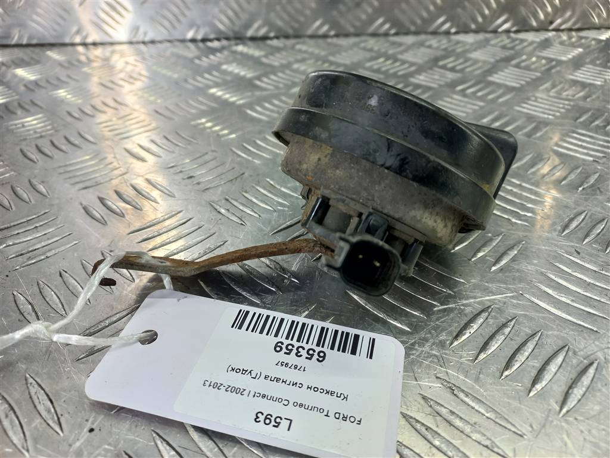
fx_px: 441
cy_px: 229
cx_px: 305
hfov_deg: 69.4
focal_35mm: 25
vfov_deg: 54.9
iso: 64
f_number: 1.8
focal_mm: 4.6
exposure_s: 1/50
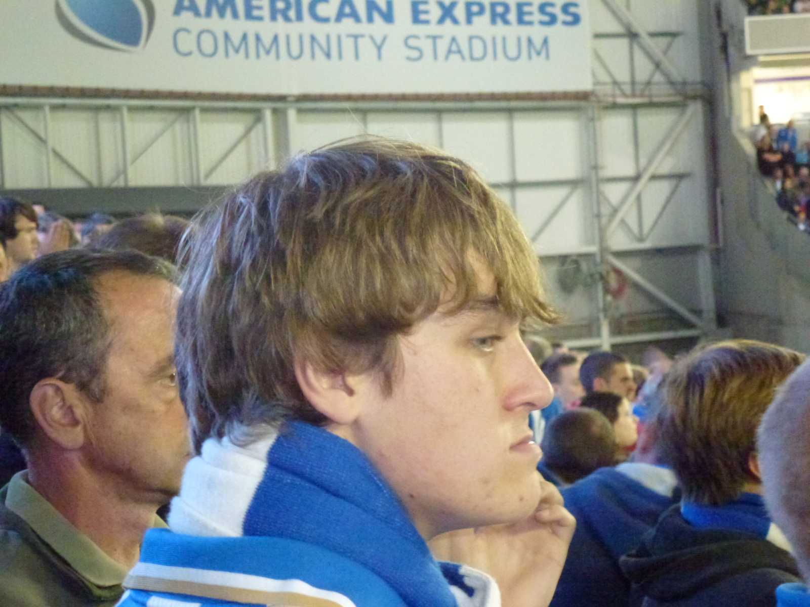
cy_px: 304
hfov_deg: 18.9
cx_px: 405
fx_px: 2434
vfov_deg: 14.2
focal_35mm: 104
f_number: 5
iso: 1600
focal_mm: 18.7
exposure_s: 1/20
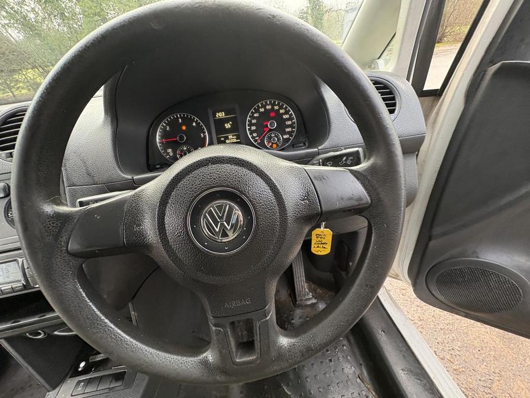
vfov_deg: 85.7
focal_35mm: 14
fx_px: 214
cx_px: 265
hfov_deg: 102.1
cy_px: 199
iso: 200
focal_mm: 2.22
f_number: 2.2
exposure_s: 1/82
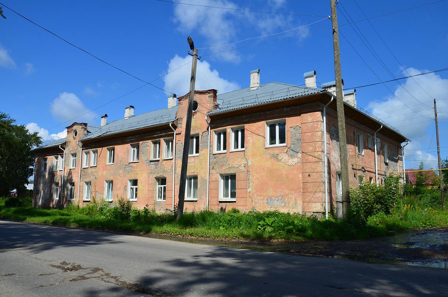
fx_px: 335
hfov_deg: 67.5
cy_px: 148
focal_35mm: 27
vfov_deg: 47.8
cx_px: 224
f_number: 11
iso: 400
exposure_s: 1/640
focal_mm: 18
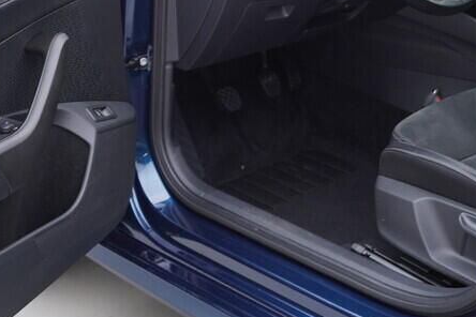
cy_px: -4
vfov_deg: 16.1
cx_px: 179
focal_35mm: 83
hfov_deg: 24.4
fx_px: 1097
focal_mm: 24
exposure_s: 1/50
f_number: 3.2
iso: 125
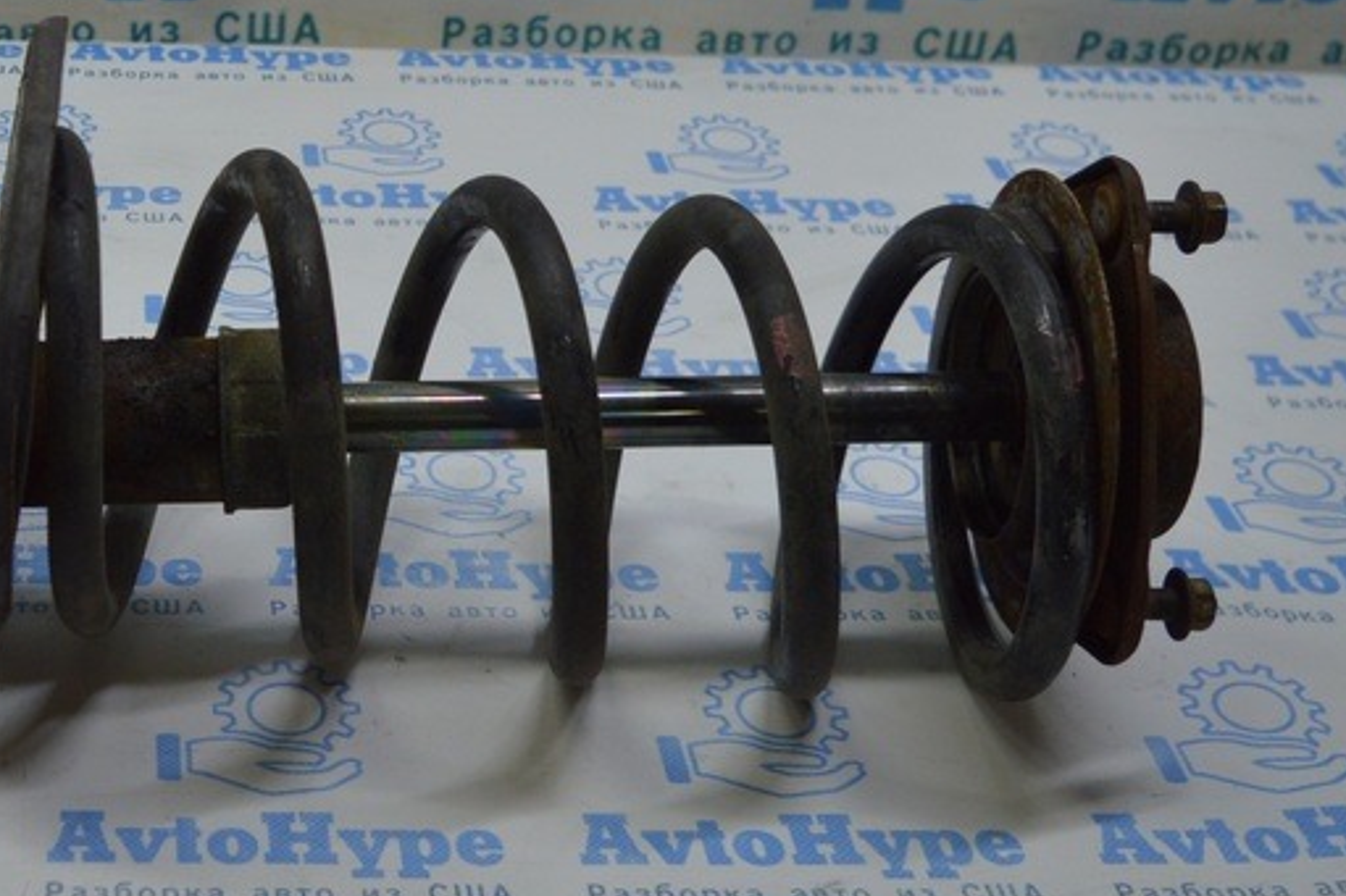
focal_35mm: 66
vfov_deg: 20.5
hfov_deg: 29.3
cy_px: 285
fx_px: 2467
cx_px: 137
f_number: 3.8
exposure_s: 1/200
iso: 400
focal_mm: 22
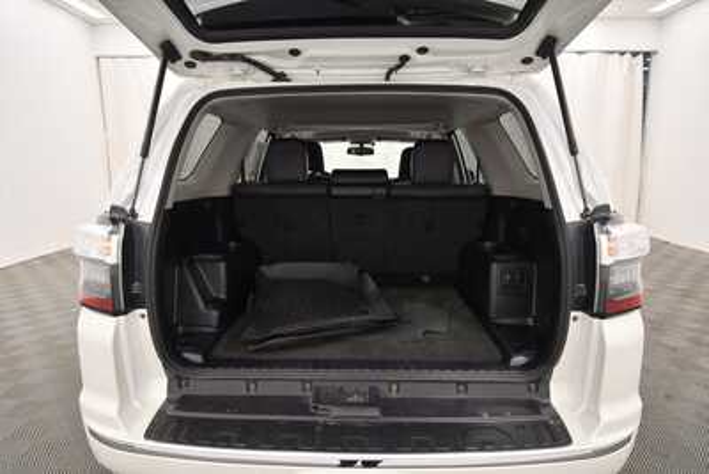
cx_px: 354
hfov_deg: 81.2
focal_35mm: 21
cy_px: 237
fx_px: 414
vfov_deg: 59.5
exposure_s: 1/125
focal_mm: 14
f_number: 5
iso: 800
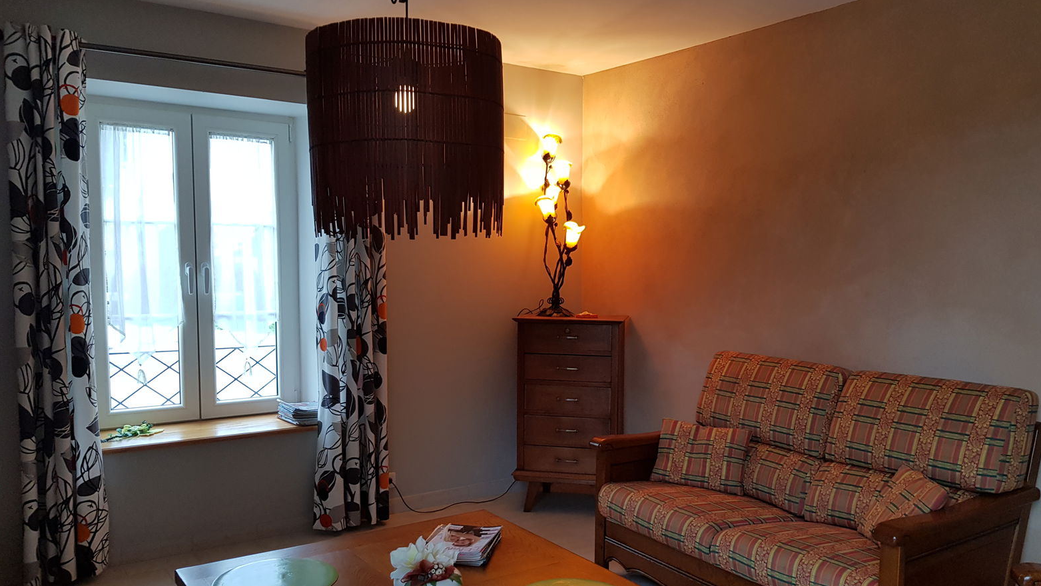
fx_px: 800
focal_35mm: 29
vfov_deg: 40.1
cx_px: 531
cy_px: 334
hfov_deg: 66.1
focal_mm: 4.2
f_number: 1.7
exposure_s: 1/50
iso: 100
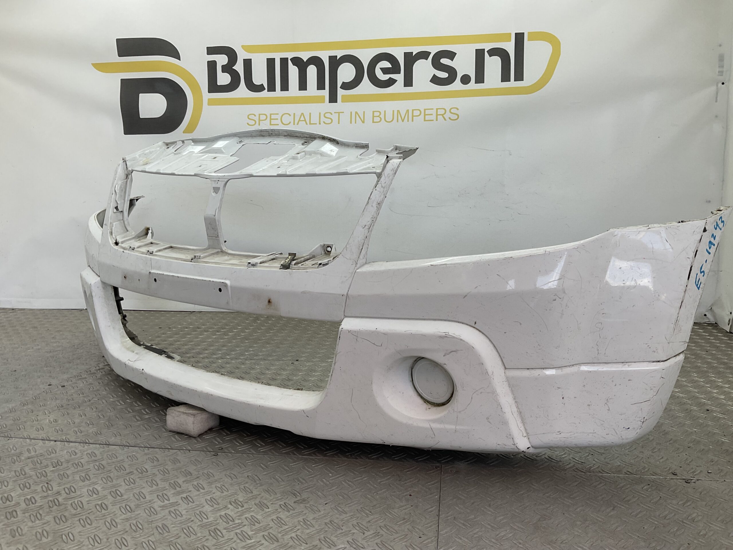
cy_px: 275
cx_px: 366
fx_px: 614
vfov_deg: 48.2
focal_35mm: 29
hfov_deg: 61.7
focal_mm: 3
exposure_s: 1/172
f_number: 1.8
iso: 16
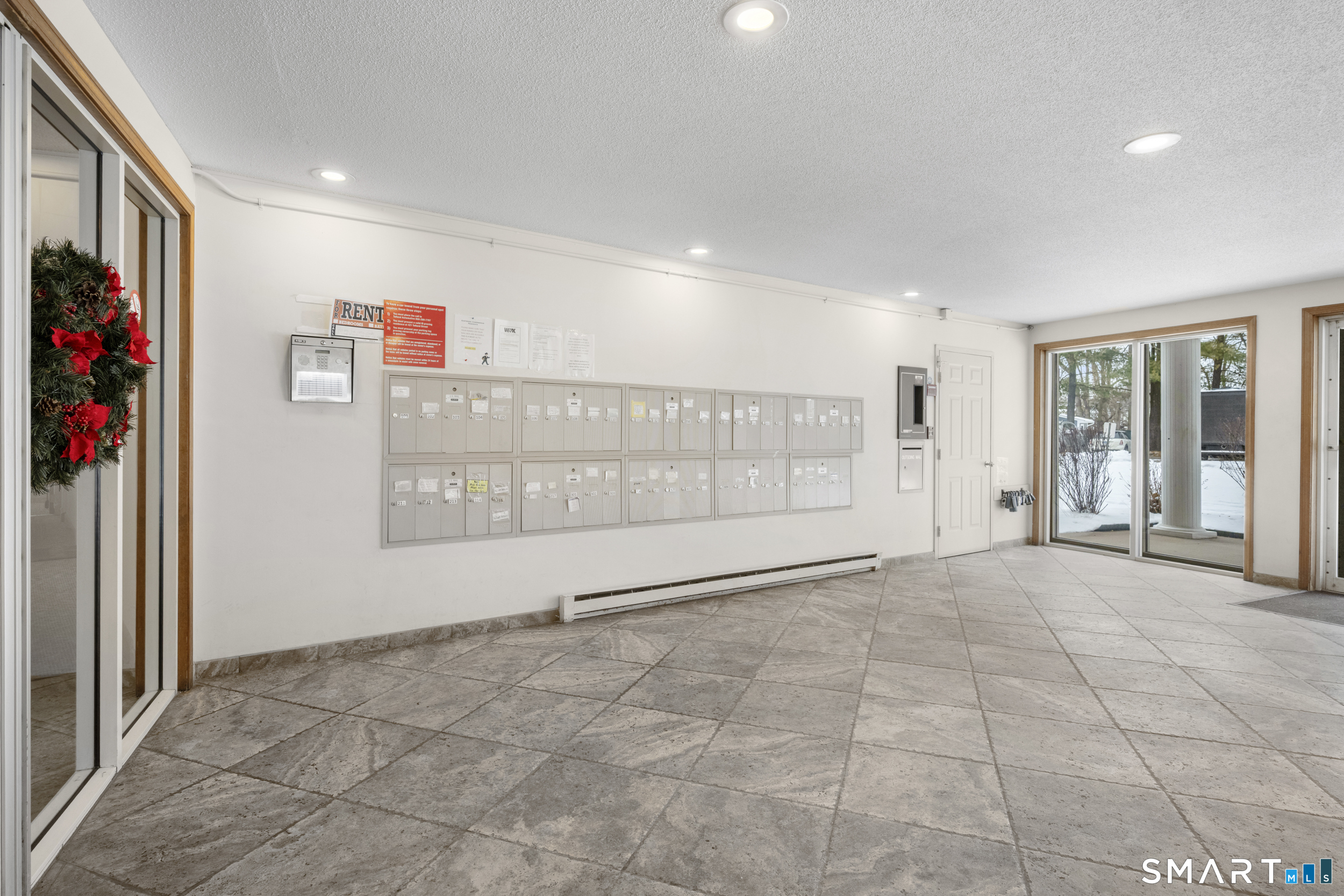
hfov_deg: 91.6
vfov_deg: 68.9
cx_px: 672
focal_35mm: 18
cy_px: 448
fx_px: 653
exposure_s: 1/8
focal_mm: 17.5
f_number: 9
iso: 320
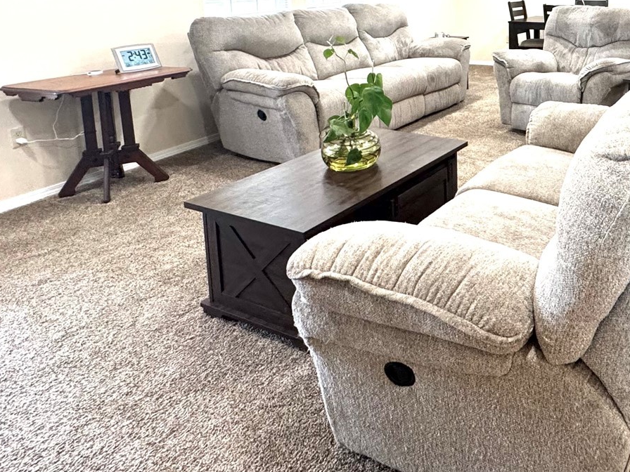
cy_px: 48
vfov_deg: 42.9
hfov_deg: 54.5
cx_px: 531
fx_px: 546
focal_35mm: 30
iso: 320
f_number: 2.2
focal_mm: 2.22
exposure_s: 1/120
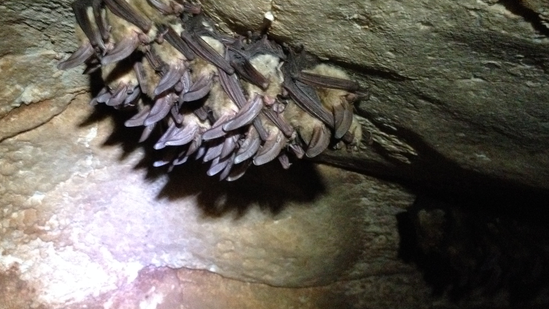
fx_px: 713
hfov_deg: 41.9
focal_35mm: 49
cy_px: 114
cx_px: 224
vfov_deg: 24.4
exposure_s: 1/15
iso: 640
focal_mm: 4.28
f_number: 2.4
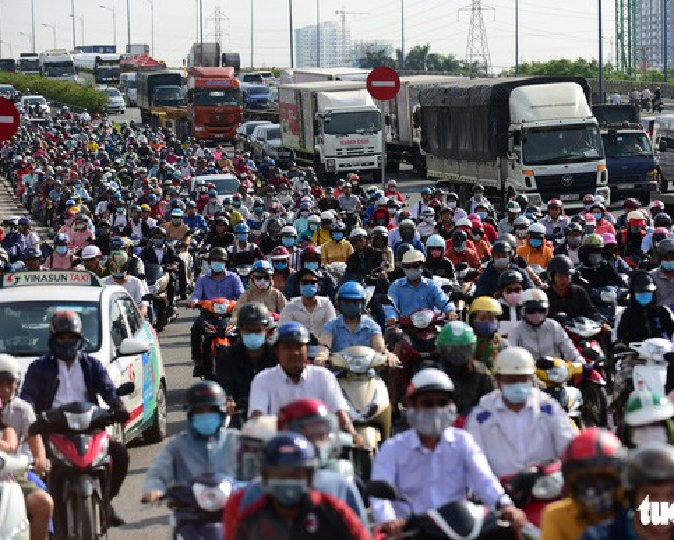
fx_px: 2635
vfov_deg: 11.7
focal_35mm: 132
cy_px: 271
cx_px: 349
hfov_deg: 14.6
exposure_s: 1/2500
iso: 200
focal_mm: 116
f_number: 3.2
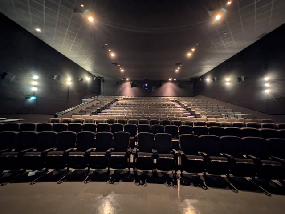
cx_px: 142
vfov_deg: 94.6
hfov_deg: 110.5
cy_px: 107
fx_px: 99
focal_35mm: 12
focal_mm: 2.23
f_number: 1.95
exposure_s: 1/2.27
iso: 719
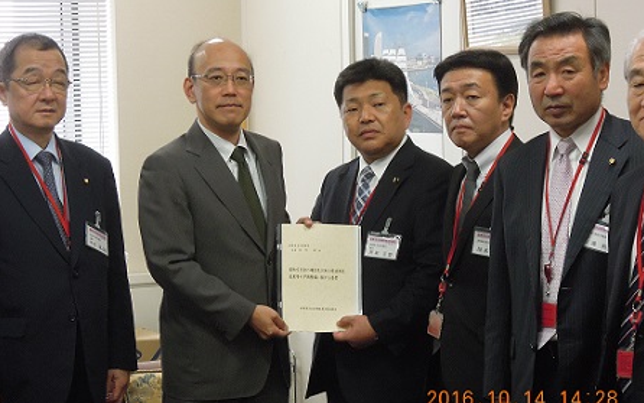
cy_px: 207
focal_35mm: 107
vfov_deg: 12.2
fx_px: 1878
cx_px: 322
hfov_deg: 19.5
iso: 800
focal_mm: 17.9
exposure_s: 1/25
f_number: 5.5
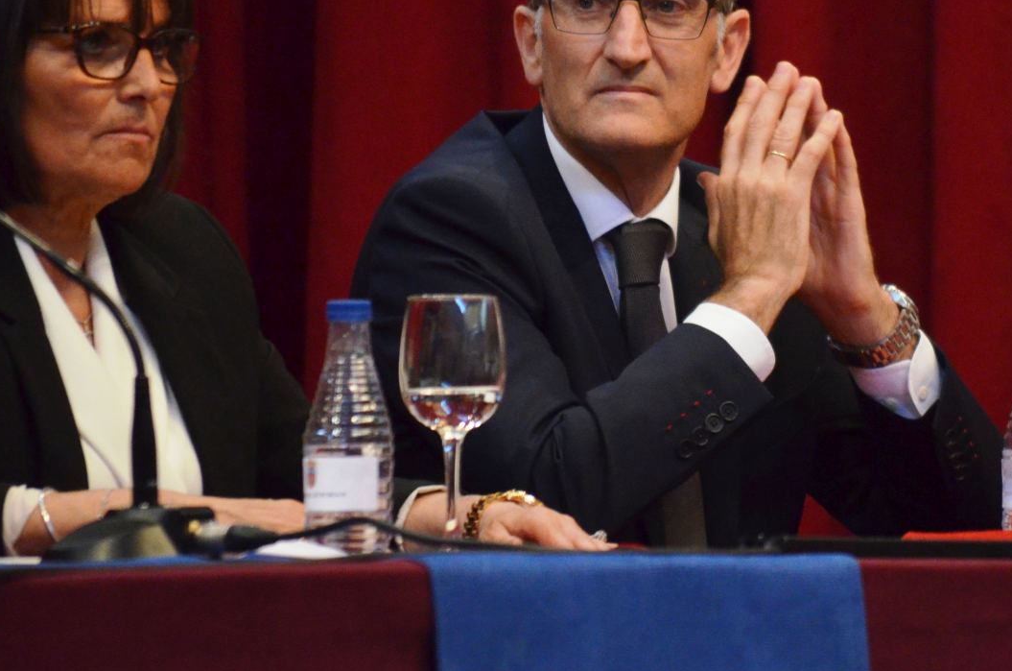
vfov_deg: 3.0
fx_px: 12765
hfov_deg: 4.5
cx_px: 711
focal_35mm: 455
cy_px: 169
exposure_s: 1/100
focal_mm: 200
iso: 2500
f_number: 5.6
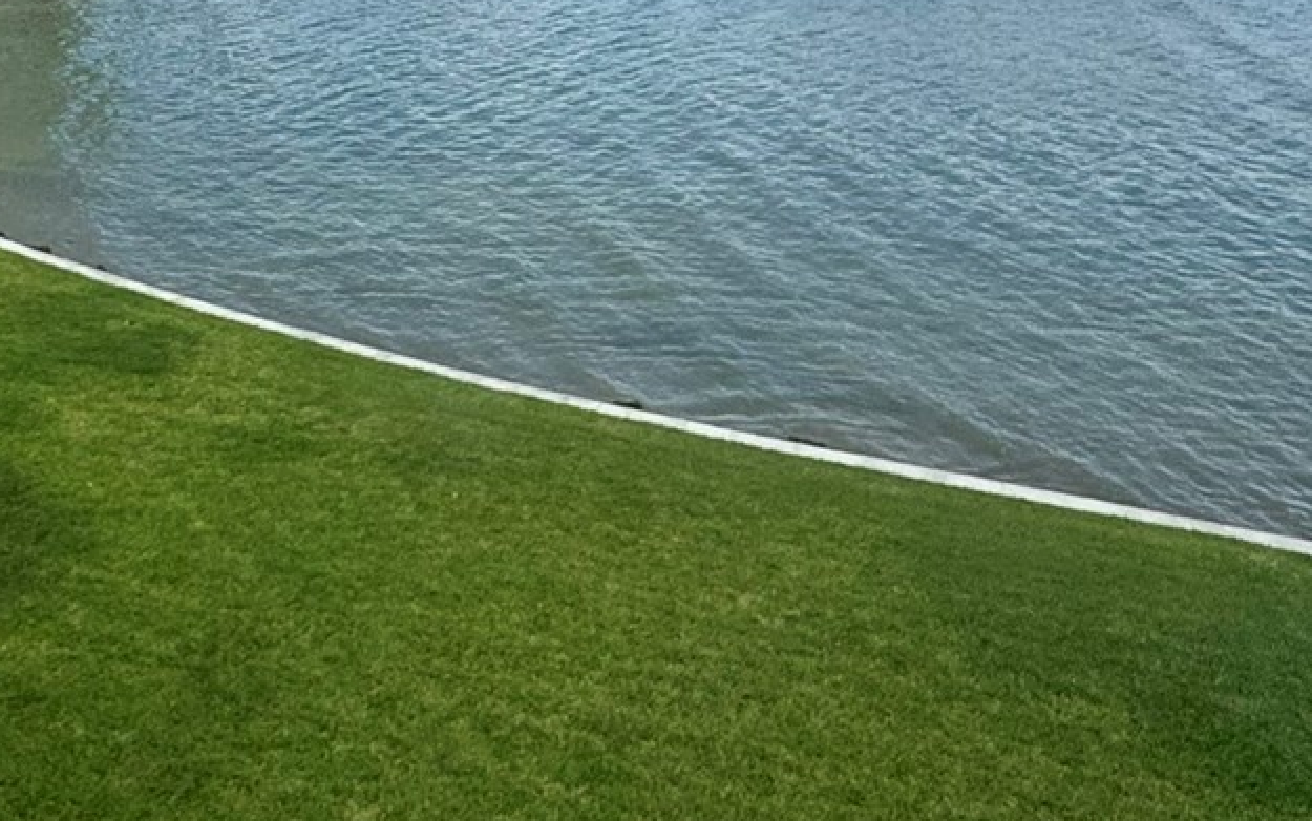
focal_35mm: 38
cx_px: 277
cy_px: -181
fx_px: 1359
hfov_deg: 48.8
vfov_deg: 28.8
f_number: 2.2
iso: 50
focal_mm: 2.22
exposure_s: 1/2674
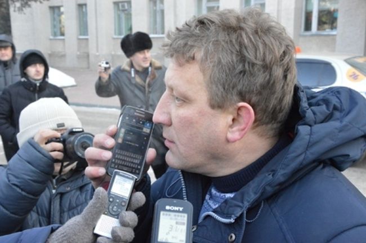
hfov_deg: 41.2
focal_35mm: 48
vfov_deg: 28.0
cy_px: 122
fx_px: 488
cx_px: 183
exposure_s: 1/200
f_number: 10
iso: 3200
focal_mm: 32
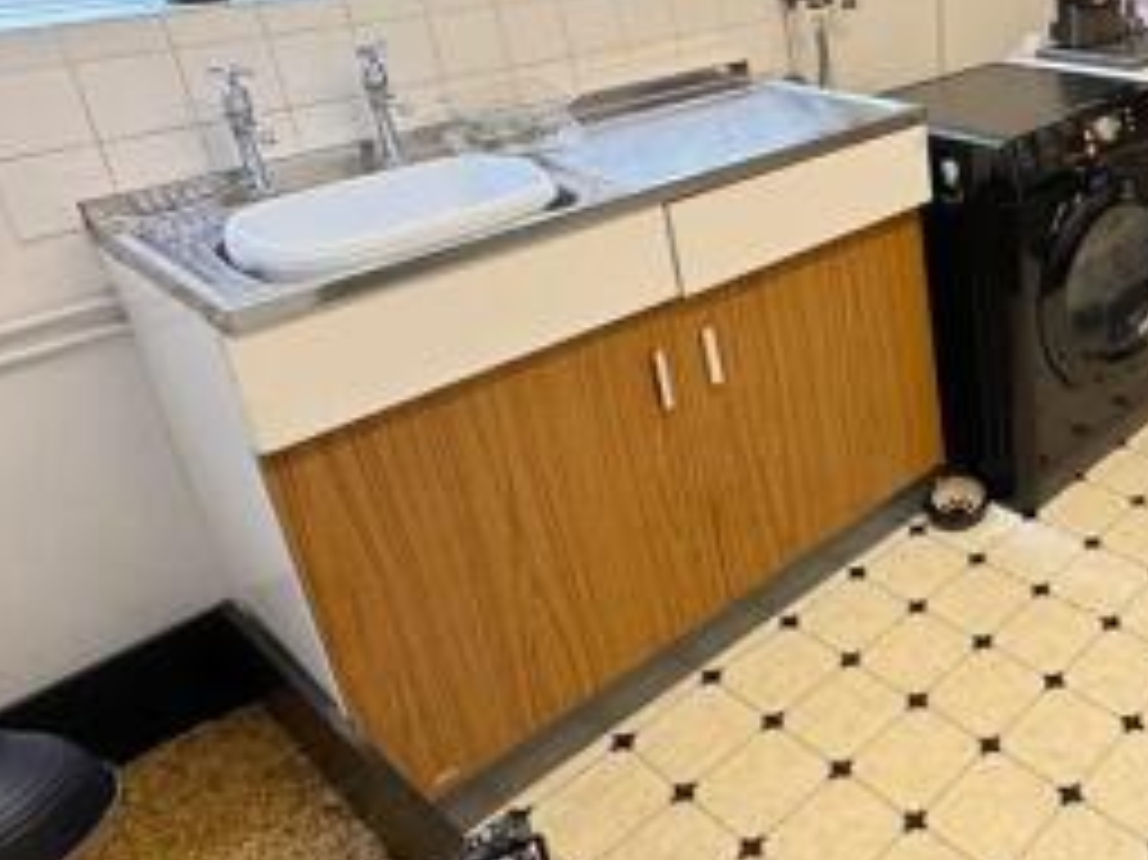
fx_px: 1061
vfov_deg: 42.7
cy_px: 214
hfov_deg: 48.0
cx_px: 1123
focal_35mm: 32
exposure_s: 1/100
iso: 320
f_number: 2.2
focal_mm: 2.22
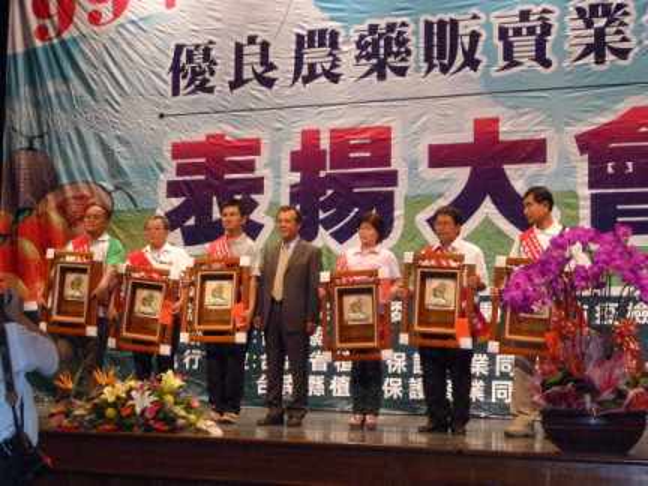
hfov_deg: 37.5
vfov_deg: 28.6
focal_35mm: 51
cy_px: 243
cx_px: 324
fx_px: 955
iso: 640
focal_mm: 9.1
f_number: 4.4
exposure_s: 1/30
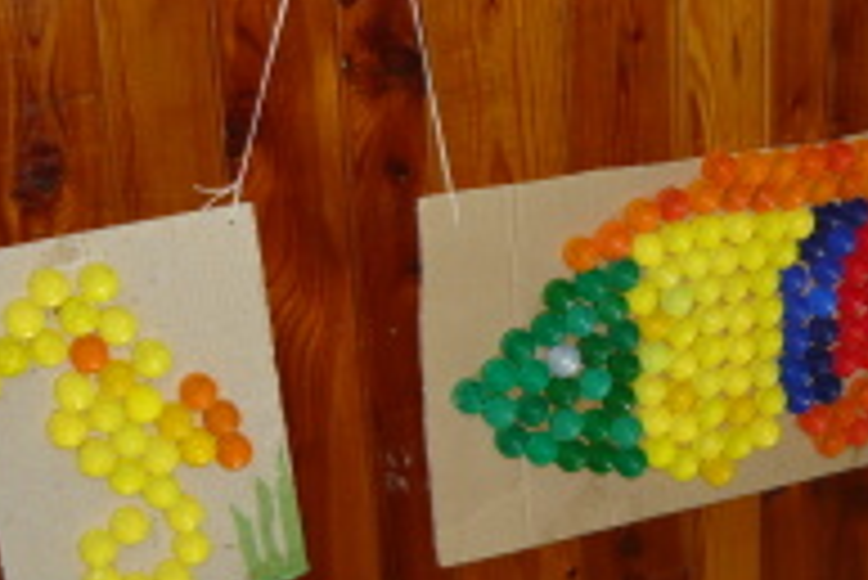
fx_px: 1713
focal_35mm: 71
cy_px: 270
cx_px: 729
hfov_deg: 27.7
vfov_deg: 19.2
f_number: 2.8
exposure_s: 1/30
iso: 100
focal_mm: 5.5
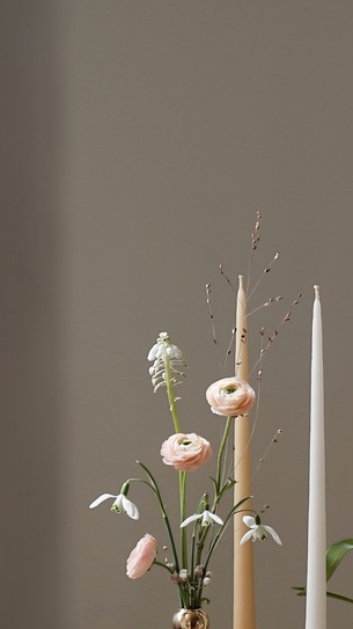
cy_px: 443
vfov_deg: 15.4
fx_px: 2316
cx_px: 477
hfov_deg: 8.6
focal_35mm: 139
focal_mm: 50
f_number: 5
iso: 50
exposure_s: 1/2.5
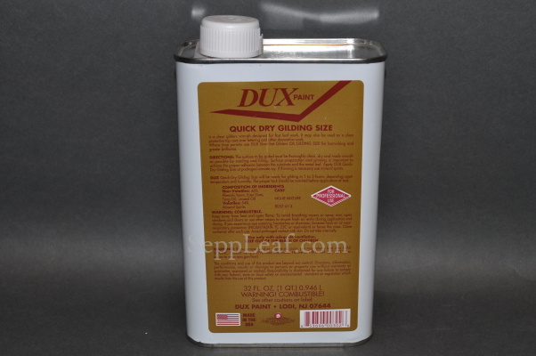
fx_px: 803
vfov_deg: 25.0
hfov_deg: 36.9
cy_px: 178
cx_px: 268
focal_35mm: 54
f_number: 9
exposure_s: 1/125
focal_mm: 36
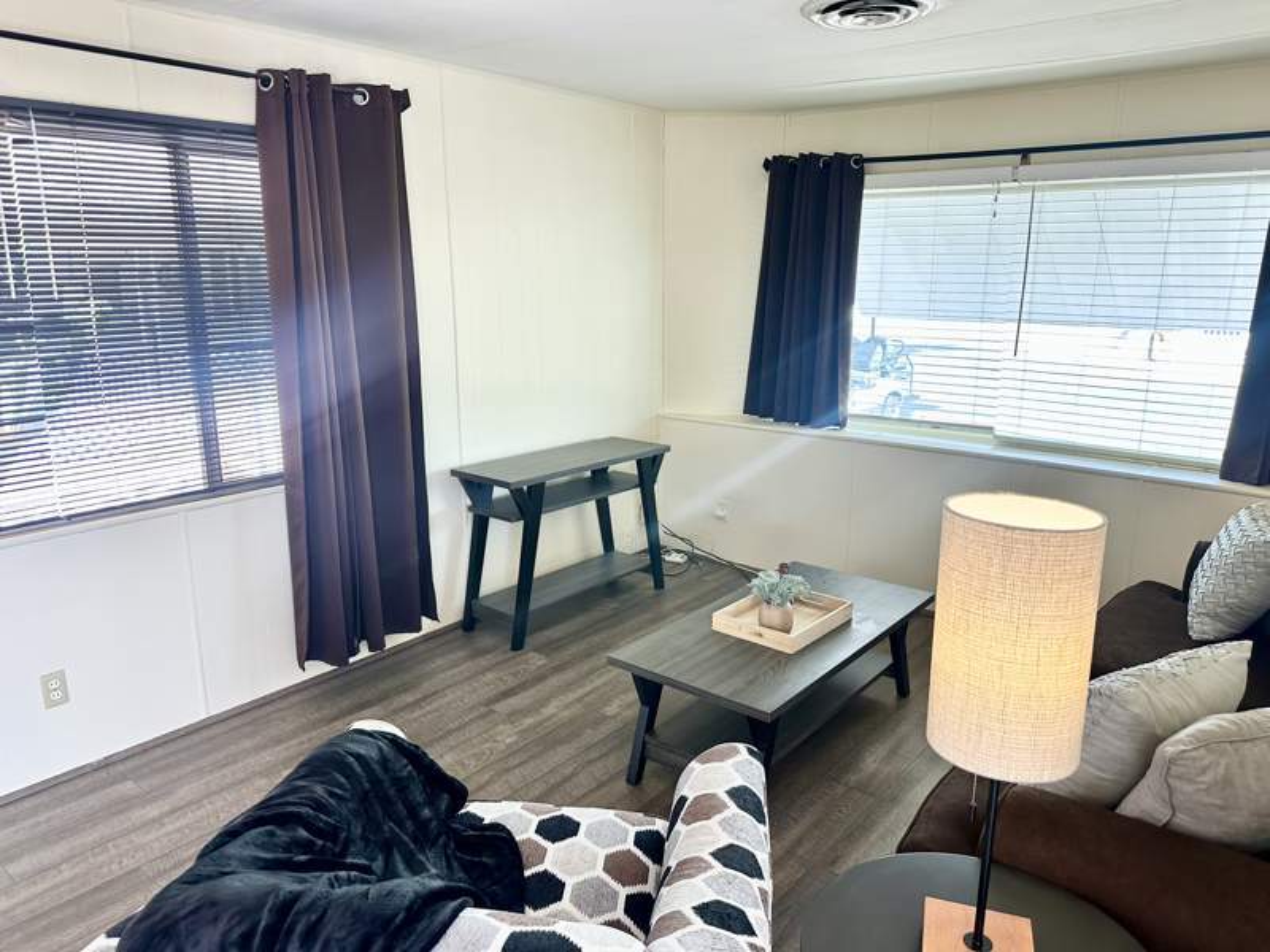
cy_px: 476
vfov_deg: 56.8
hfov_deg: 71.6
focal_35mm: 24
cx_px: 635
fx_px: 881
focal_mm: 6.86
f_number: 1.78
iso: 100
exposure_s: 1/120
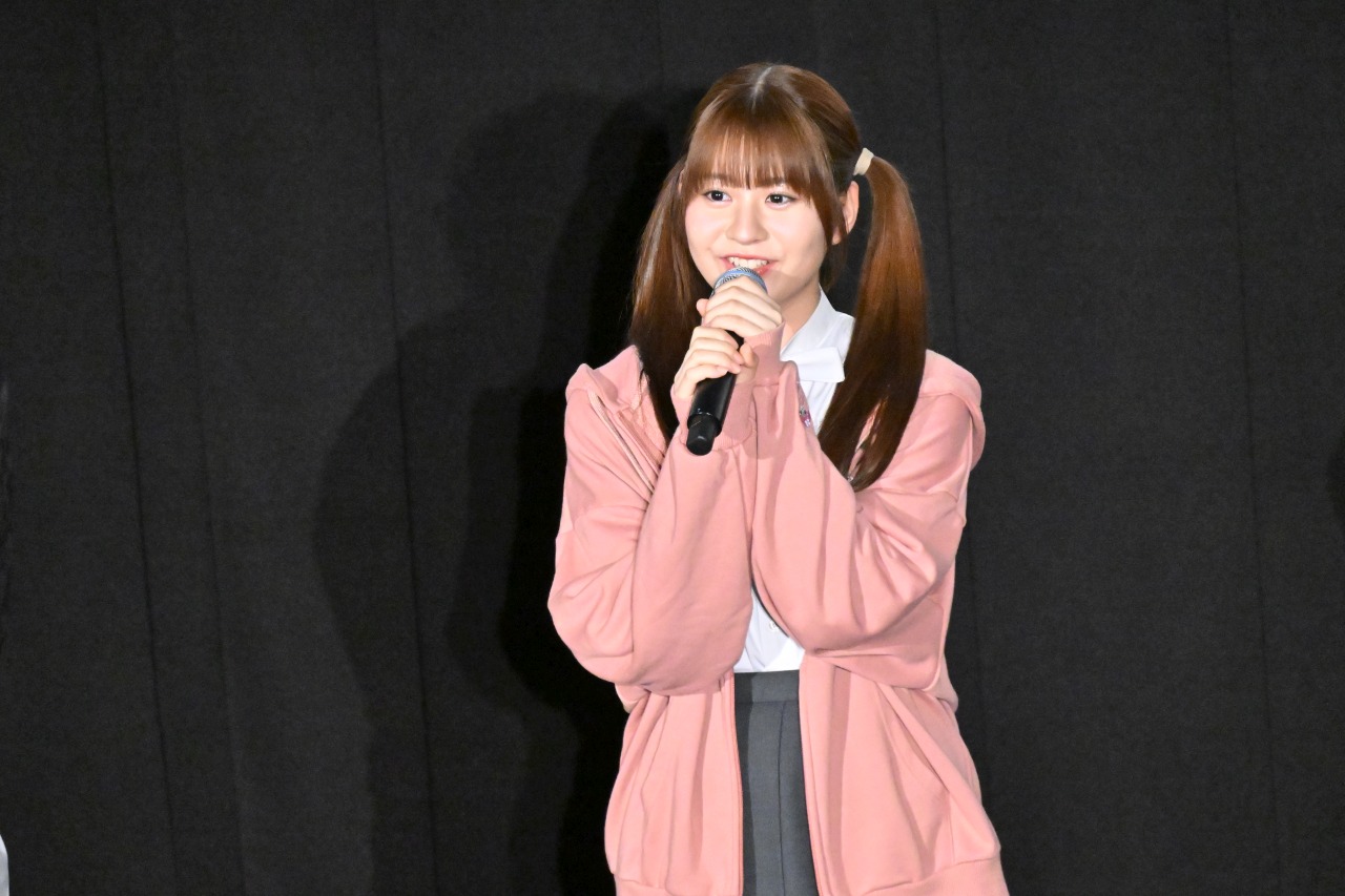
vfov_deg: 2.3
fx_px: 22412
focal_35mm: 600
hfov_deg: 3.4
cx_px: 672
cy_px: 448
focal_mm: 400
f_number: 6.3
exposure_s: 1/320
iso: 10000
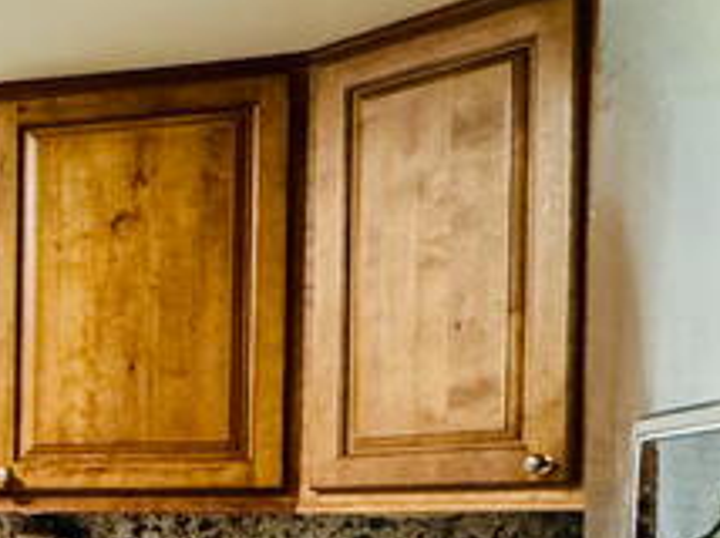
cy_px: 558
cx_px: -562
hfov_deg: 20.7
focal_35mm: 67
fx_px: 1392
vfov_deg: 21.0
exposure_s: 1/120
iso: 320
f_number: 2.2
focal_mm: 2.22
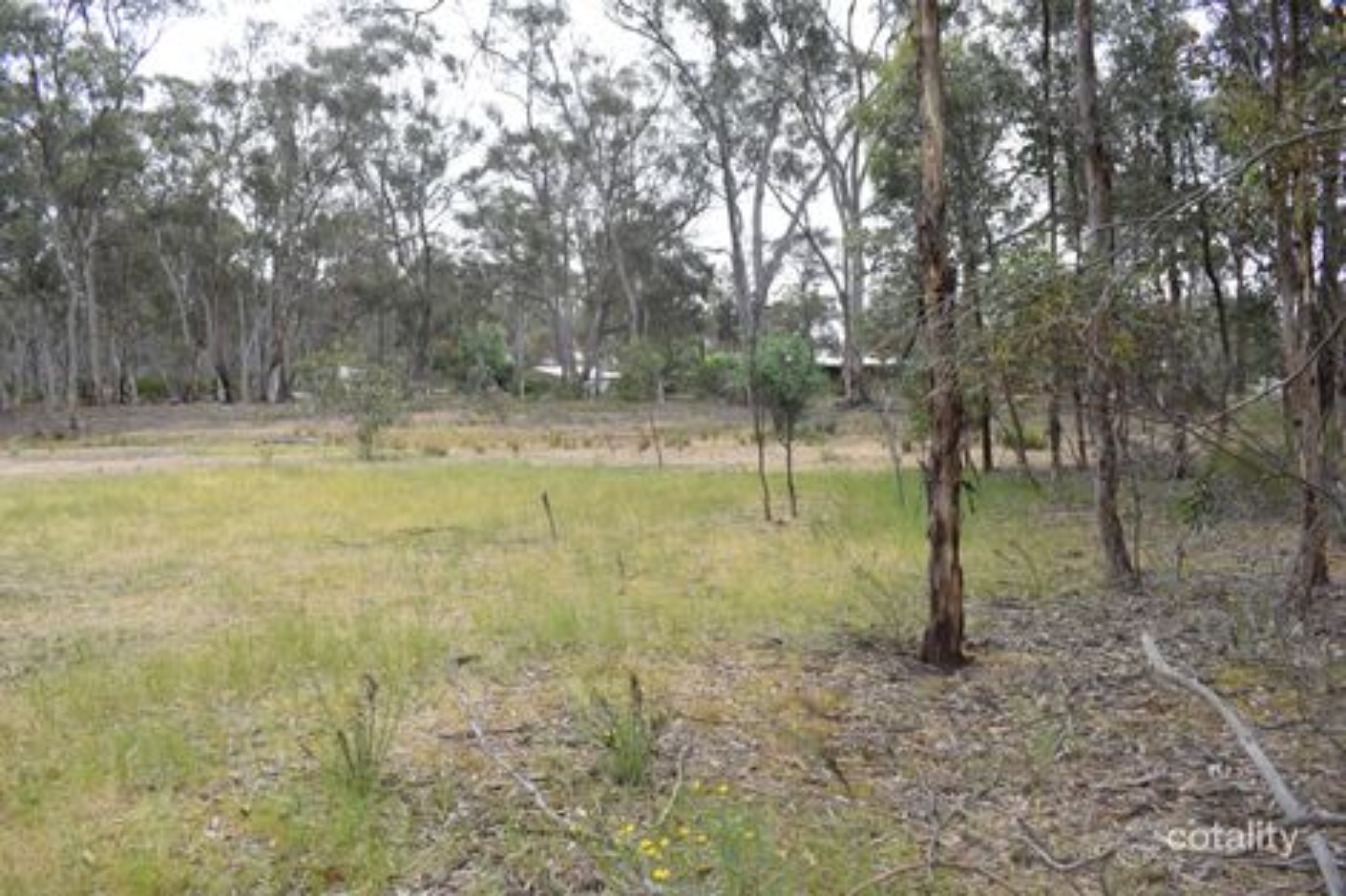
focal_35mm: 30
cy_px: 448
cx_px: 673
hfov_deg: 61.9
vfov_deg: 43.6
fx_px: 1121
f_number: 8
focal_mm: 20
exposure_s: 1/250
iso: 400
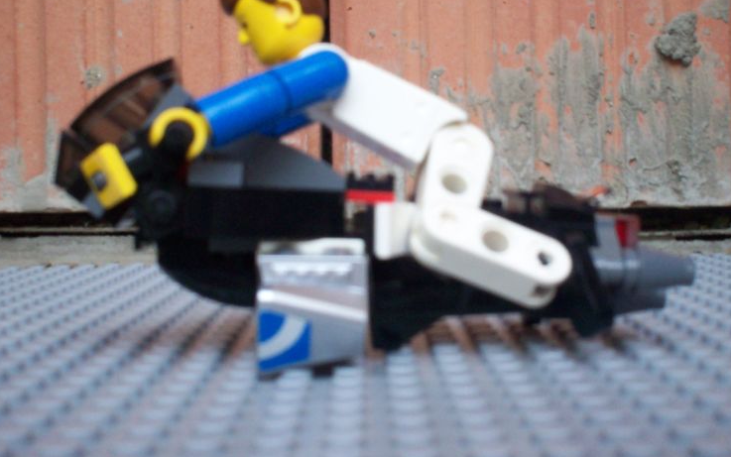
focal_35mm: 53
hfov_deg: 38.1
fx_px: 1056
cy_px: 166
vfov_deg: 24.3
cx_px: 408
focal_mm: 6
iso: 140
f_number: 4.5
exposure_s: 1/58.3
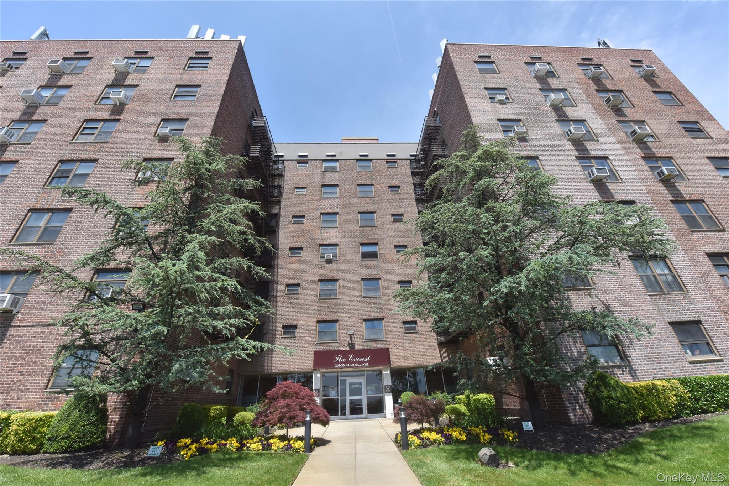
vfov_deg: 81.2
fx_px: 283
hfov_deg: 104.3
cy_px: 243
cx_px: 364
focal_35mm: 14
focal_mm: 14
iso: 800
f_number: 13
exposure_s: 1/640
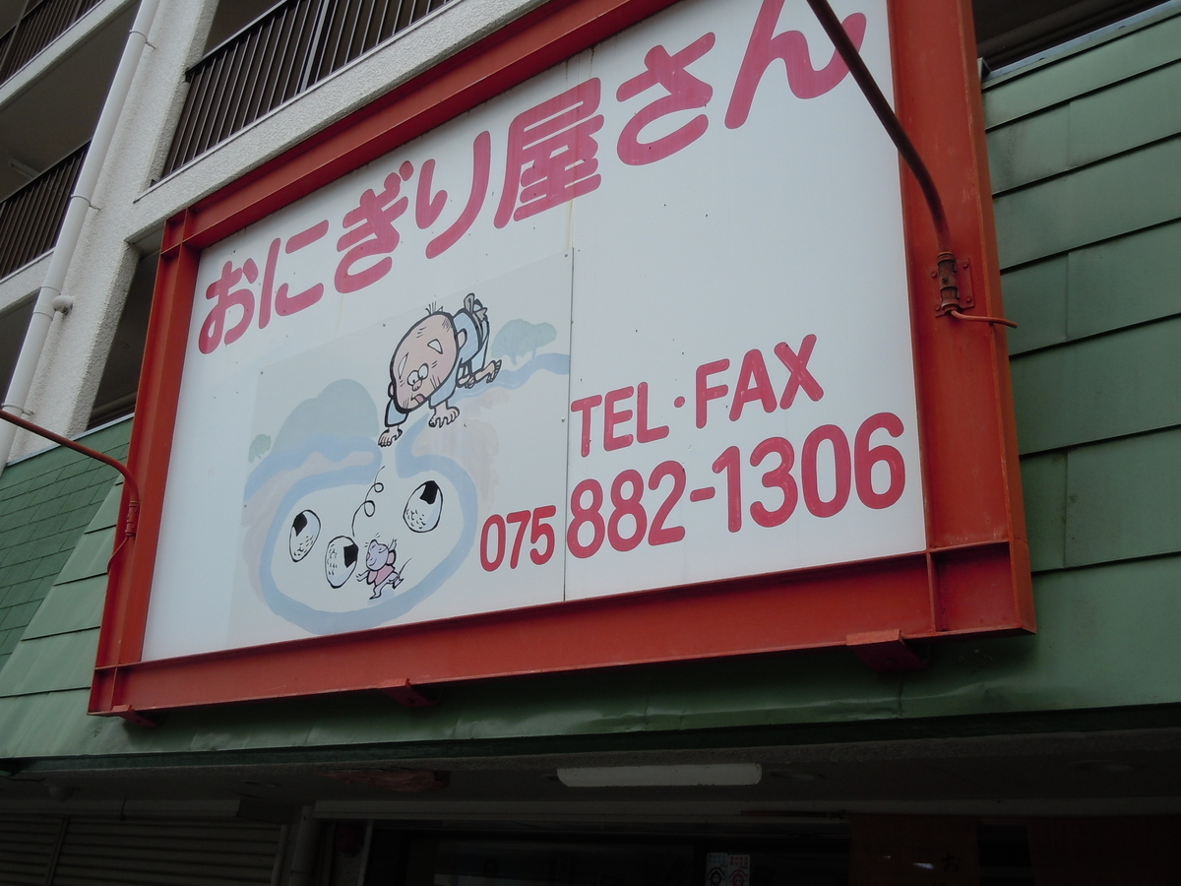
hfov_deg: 55.4
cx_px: 590
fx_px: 1126
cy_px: 443
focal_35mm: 33
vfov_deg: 42.9
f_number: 4
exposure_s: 1/500
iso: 100
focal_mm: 5.9
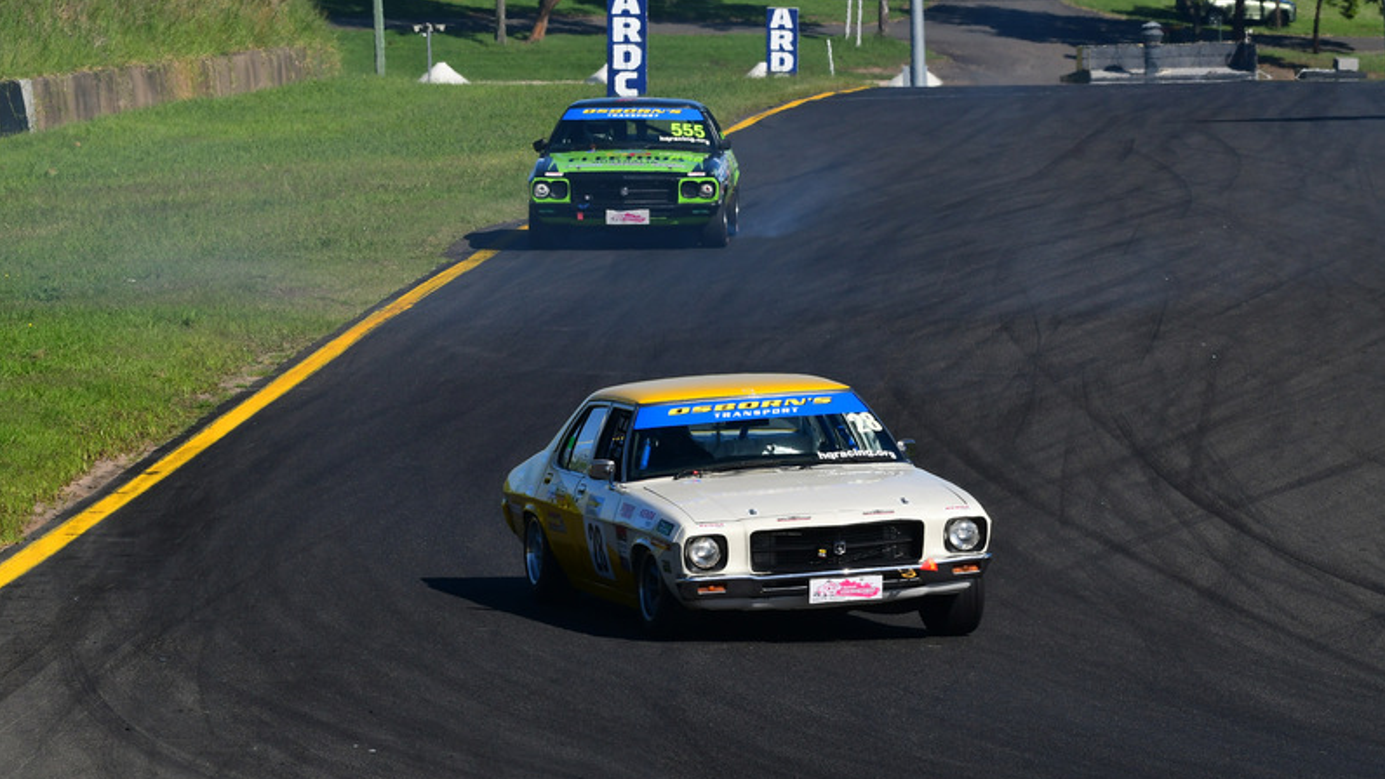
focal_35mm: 316
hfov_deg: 6.8
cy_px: 348
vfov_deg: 3.8
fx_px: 11607
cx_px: 692
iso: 400
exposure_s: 1/640
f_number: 13
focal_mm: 200
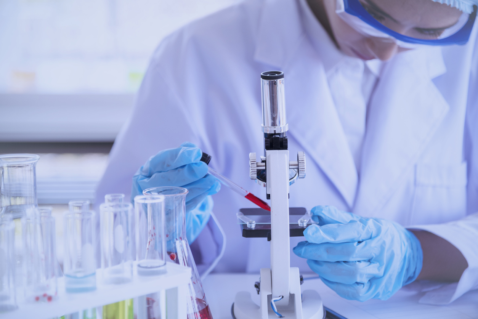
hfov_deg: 17.1
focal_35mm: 120
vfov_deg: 11.4
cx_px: 239
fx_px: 1594
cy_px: 160
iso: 320
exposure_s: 1/250
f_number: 4
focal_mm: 120
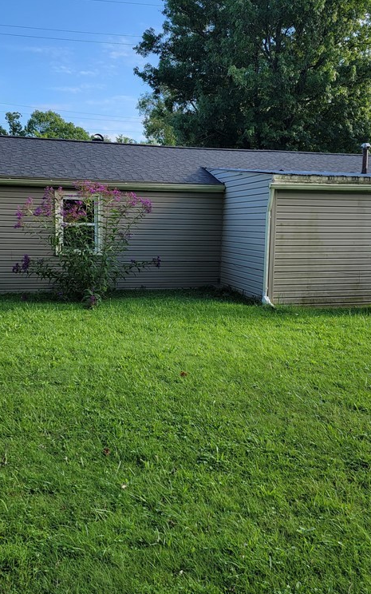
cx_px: 184
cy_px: 292
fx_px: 566
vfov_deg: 55.3
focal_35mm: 35
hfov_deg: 36.3
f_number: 1.8
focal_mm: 6.7
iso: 16
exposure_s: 1/226
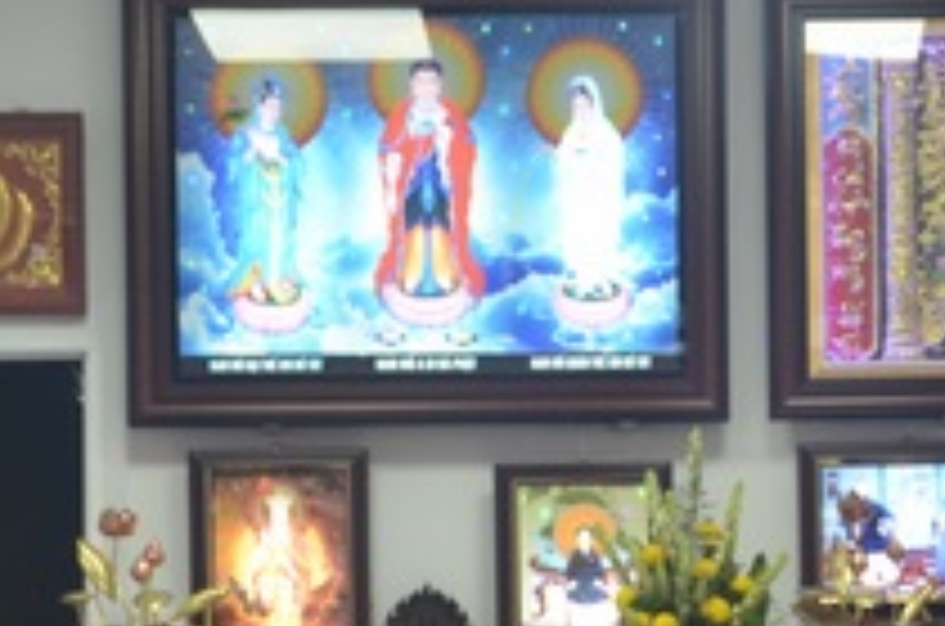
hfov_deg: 12.6
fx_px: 4257
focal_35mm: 163
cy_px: 853
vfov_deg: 8.3
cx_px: 698
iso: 800
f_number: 5
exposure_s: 1/100
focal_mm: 35
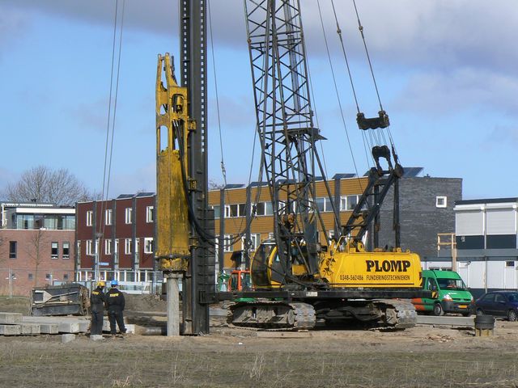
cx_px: 259
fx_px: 2364
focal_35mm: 158
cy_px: 194
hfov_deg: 12.5
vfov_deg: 9.4
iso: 80
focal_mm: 21.6
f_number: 8
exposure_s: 1/400
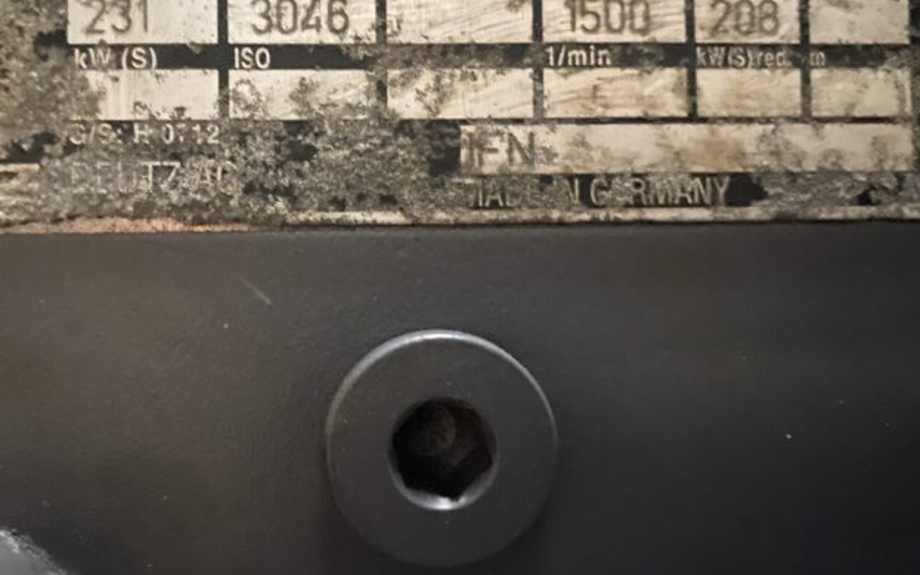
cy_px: 234
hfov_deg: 56.4
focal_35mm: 34
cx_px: 378
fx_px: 852
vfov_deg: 37.1
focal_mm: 4.25
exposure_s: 1/8
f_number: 1.8
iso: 1250
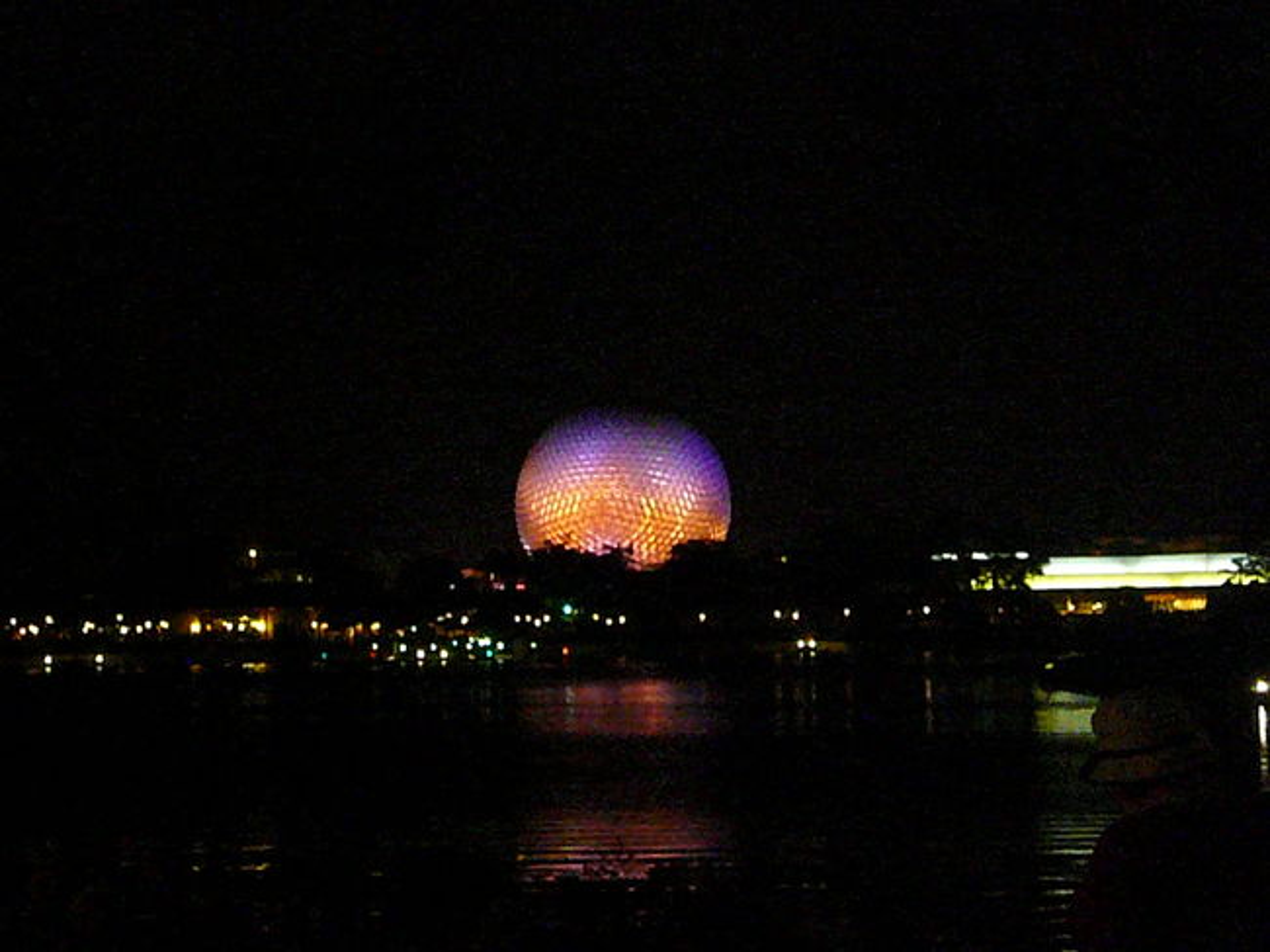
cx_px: 635
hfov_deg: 21.1
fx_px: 3411
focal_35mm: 93
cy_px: 476
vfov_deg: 15.9
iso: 3200
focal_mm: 15.5
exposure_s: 1/20
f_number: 5.3
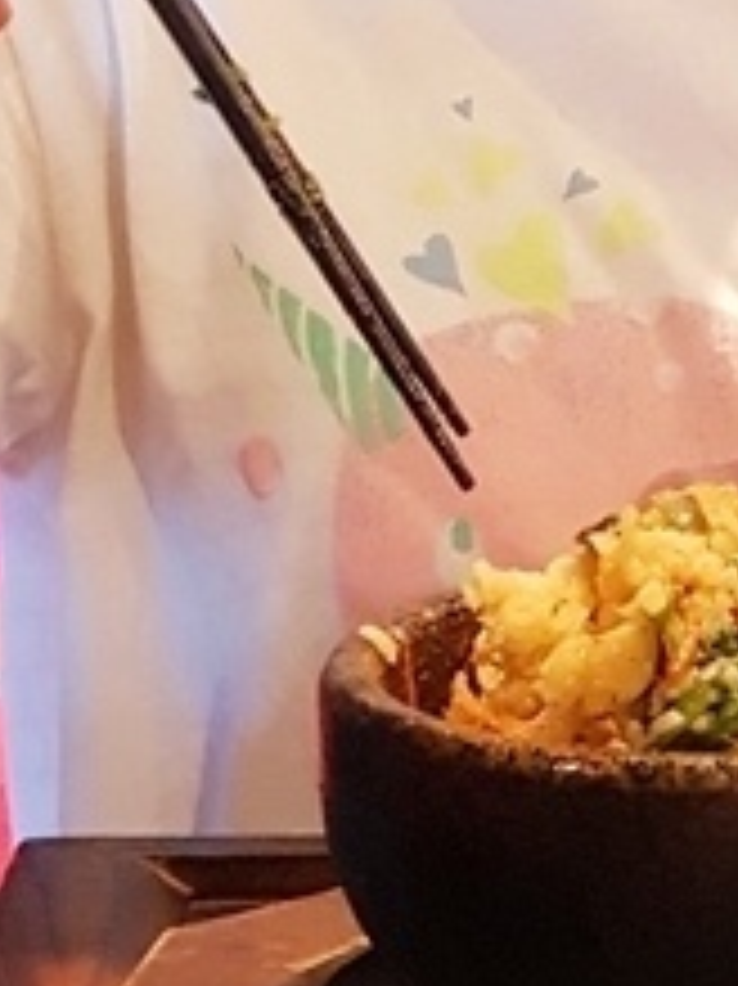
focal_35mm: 196
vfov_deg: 9.8
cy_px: -421
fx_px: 5577
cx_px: 675
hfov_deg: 7.5
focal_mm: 6
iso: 320
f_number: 2.4
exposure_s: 1/30
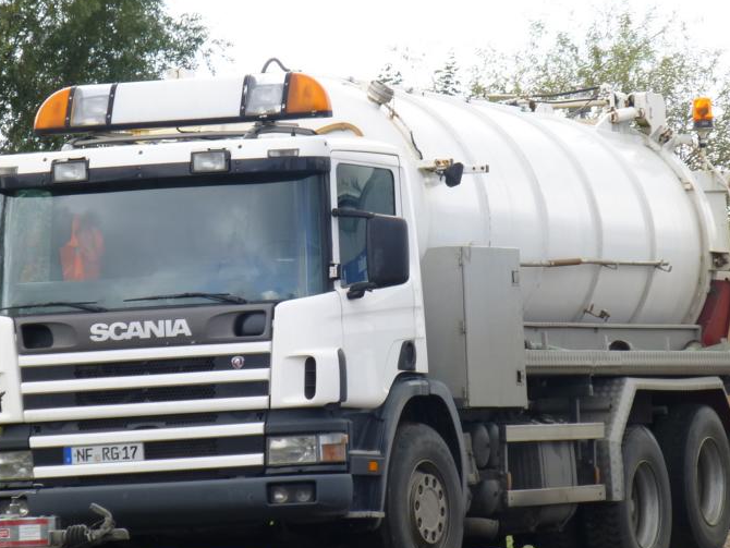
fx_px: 7278
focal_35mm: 345
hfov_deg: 5.7
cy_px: 313
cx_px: 350
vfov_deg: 4.3
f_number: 5.9
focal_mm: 51.5
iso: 100
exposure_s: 1/100
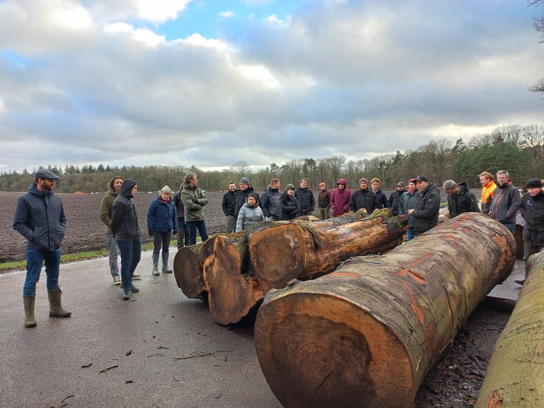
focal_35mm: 25
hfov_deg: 69.4
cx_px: 272
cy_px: 204
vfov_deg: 54.9
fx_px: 393
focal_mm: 4.6
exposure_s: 1/100
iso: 40
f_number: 1.8
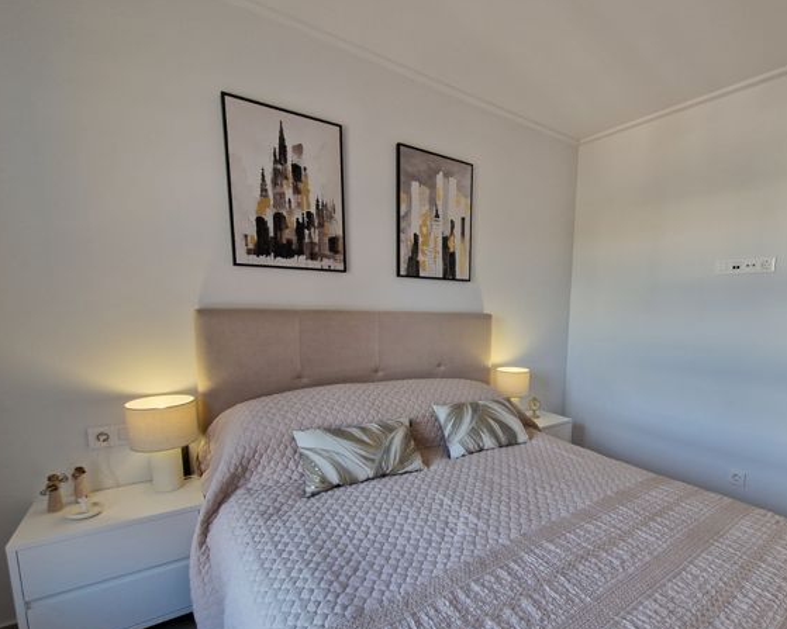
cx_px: 482
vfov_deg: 79.7
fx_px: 373
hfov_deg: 91.6
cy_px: 367
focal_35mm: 16
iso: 64
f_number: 2.2
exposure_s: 1/60
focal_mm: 2.2
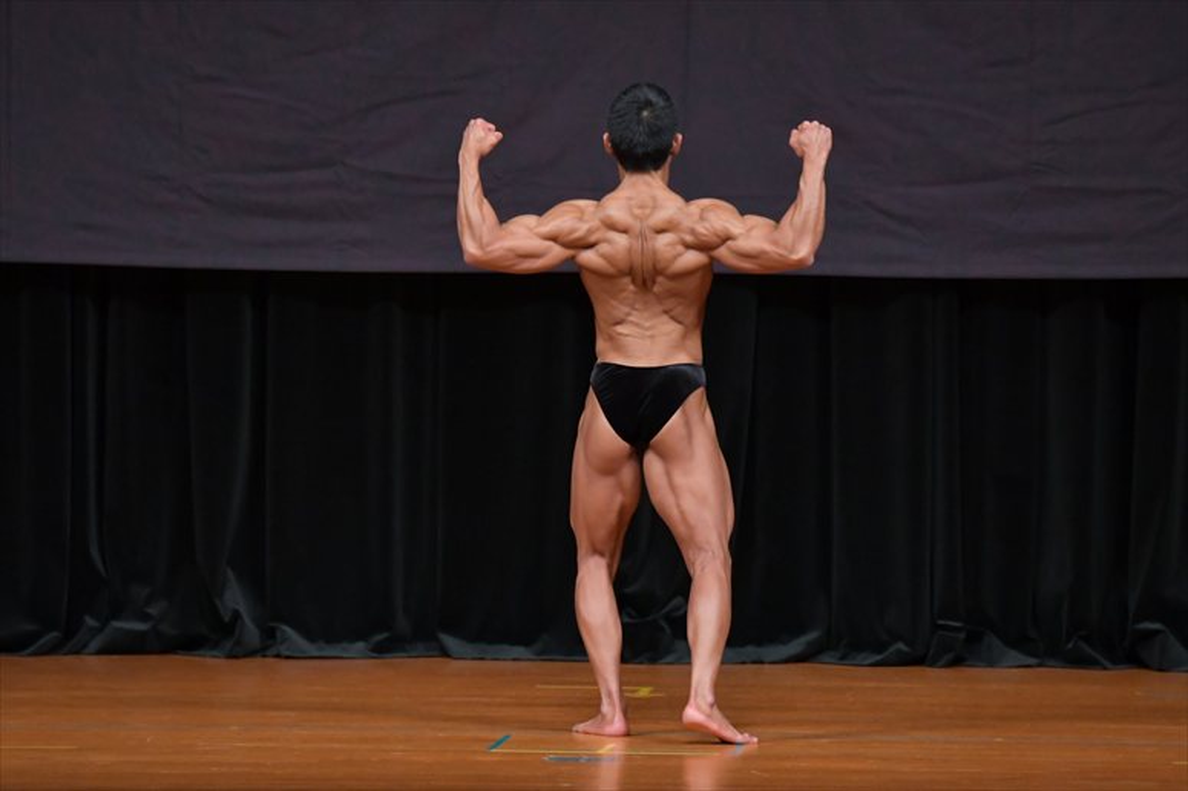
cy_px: 396
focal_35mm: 285
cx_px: 594
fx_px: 9401
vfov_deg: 4.8
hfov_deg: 7.2
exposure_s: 1/400
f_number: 5.6
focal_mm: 190
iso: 4000
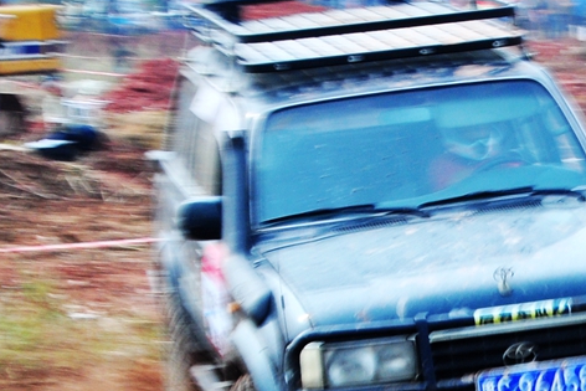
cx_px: 312
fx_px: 1447
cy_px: 279
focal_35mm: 89
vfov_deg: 15.3
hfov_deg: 22.9
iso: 200
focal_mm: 35
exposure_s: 1/50
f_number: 18
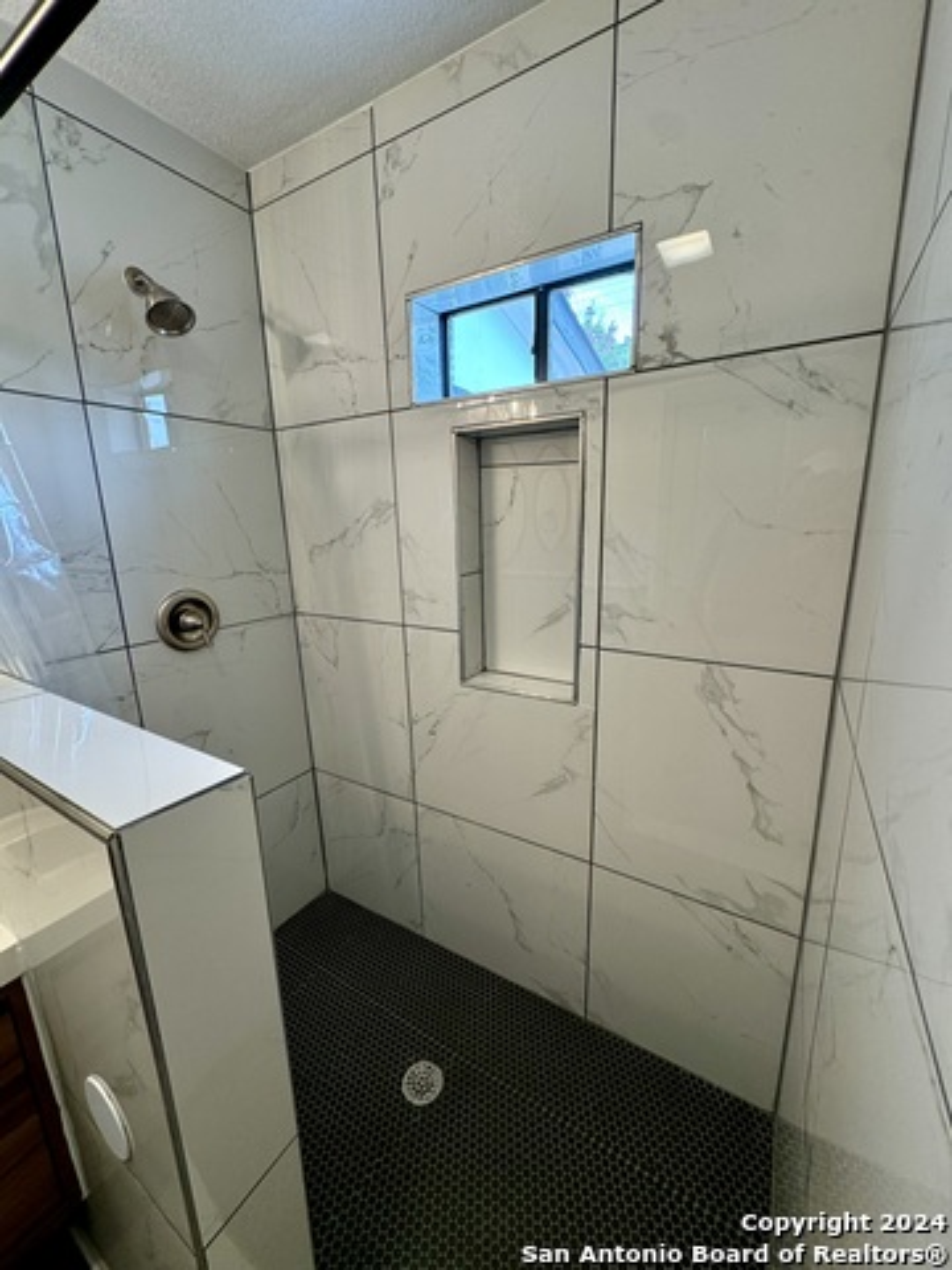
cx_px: 476
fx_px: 513
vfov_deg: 102.1
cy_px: 635
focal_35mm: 14
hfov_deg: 85.7
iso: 160
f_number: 2.2
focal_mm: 2.22
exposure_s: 1/120
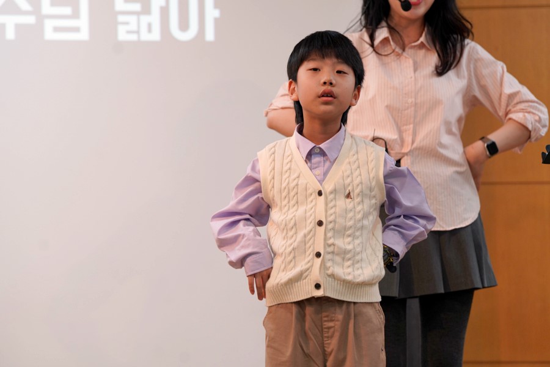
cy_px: 184
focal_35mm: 130
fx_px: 1986
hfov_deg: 15.8
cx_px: 275
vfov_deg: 10.5
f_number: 4
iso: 800
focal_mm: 130
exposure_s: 1/160
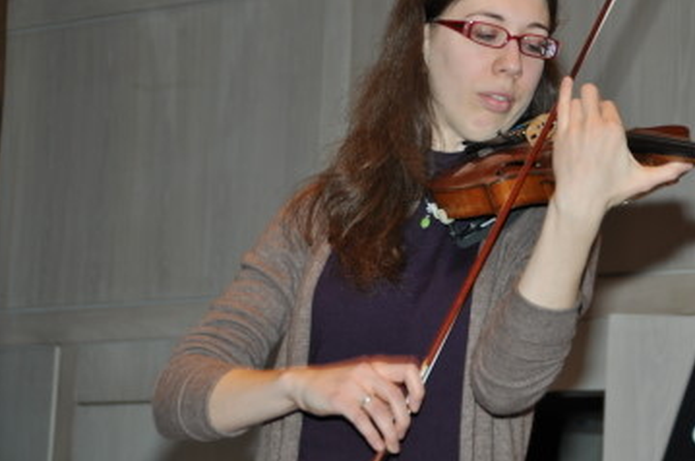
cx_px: 468
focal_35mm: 199
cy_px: 180
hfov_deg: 10.4
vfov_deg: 6.9
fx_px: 3829
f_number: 5.3
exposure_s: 1/60
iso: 200
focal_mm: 95
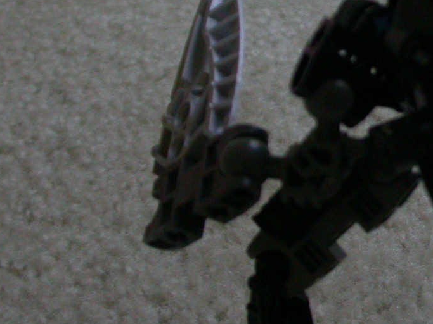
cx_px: 469
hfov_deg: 21.0
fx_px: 1113
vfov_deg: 16.5
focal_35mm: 89
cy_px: 78
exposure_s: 1/125
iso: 200
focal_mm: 7.85
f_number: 2.6
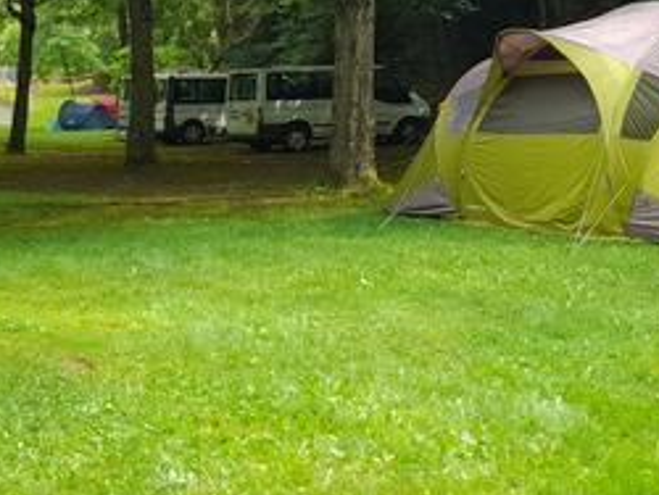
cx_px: 61
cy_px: 195
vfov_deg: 18.4
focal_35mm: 80
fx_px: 1524
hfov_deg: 23.7
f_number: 2
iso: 32
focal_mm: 4.6
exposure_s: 1/100
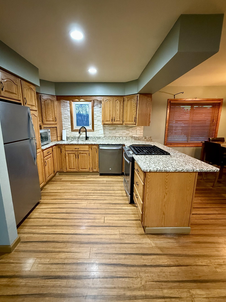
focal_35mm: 15
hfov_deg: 81.7
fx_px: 131
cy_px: 148
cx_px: 109
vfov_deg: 98.2
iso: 800
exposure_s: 1/60
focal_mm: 2.22
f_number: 2.2
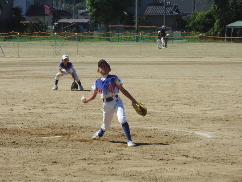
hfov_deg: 9.9
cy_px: 91
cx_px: 121
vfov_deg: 7.4
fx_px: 1398
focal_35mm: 200
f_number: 5.3
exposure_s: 1/800
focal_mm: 35.8
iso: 100
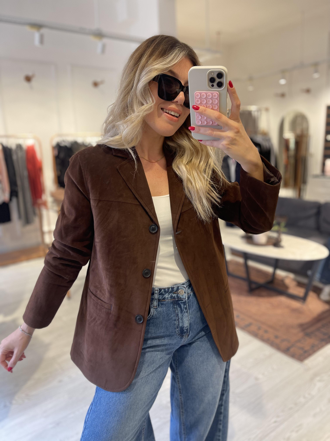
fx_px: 330
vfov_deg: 67.3
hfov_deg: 53.1
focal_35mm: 26
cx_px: 165
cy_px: 220
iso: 64
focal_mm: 5.1
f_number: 1.6
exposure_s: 1/50
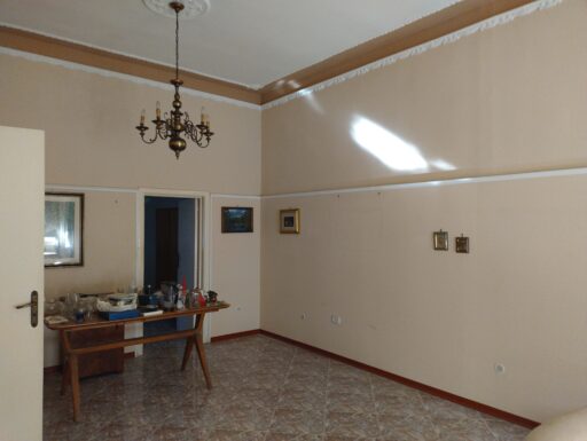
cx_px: 294
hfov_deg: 69.3
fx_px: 424
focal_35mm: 25
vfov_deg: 55.0
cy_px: 220
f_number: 1.7
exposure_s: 1/40
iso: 1022
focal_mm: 4.71
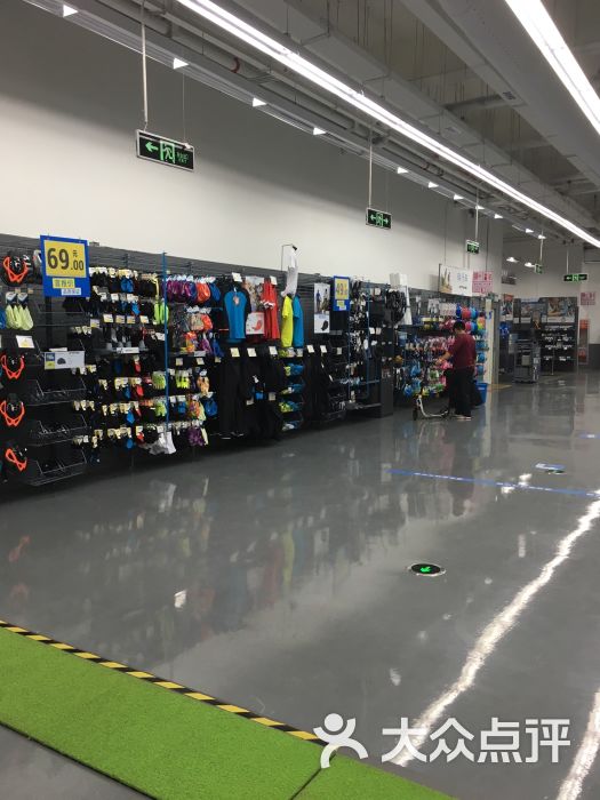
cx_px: 300
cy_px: 400
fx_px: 670
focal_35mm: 29
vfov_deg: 61.7
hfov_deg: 48.2
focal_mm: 4.15
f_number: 2.2
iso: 25
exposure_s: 1/33
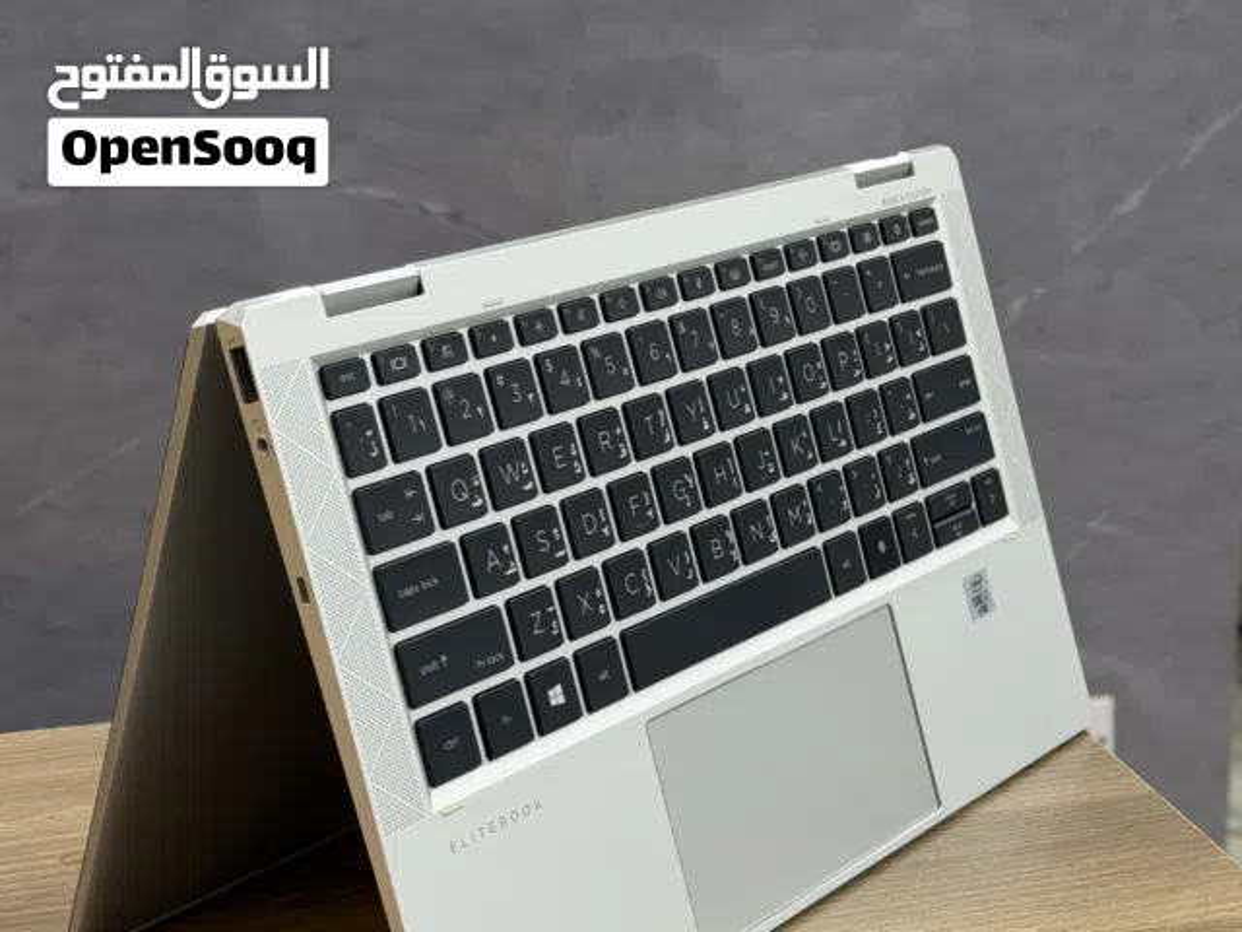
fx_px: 1722
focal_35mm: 48
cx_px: 621
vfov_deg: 30.3
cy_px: 466
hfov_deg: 39.7
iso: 64
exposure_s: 1/50
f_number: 1.78
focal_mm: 6.76
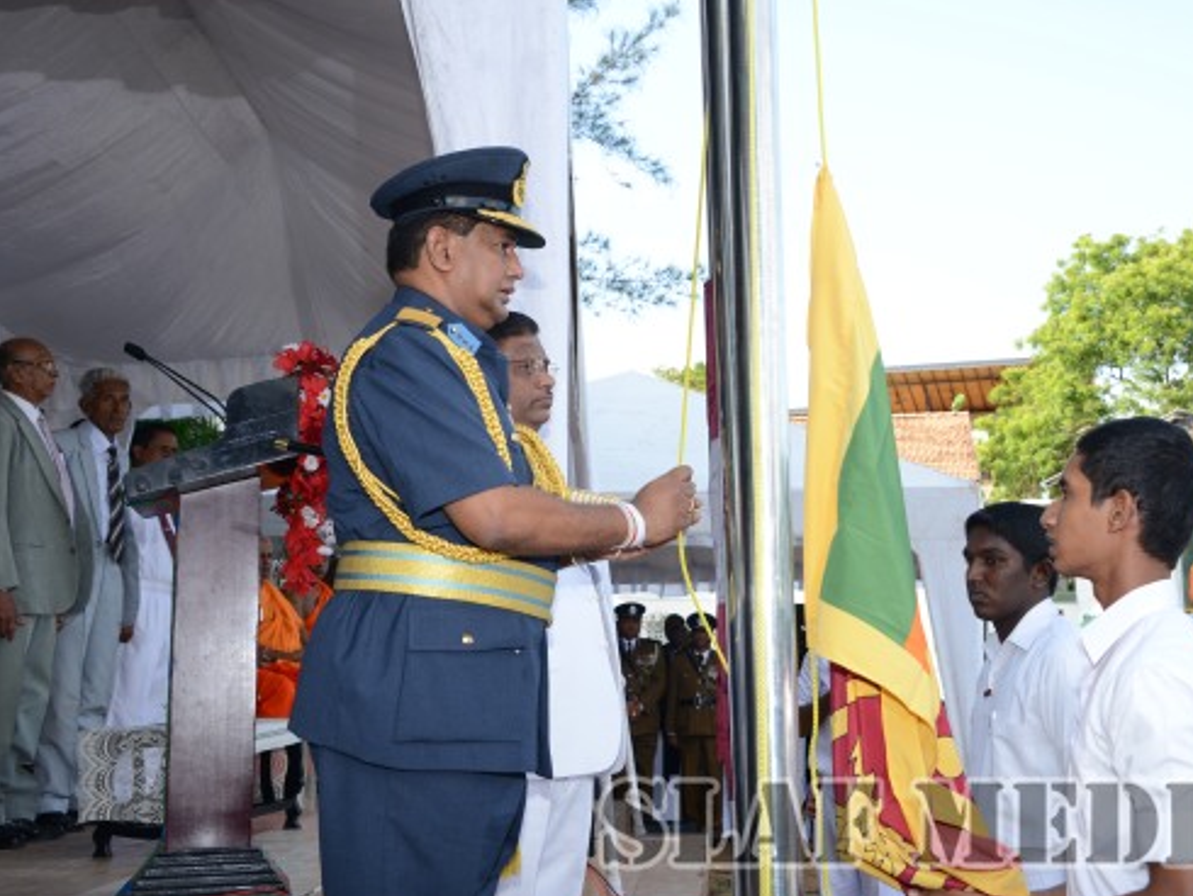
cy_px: 482
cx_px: 666
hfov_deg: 40.4
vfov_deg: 30.9
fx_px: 1621
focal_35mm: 47
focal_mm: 40
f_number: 7.1
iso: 400
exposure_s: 1/250
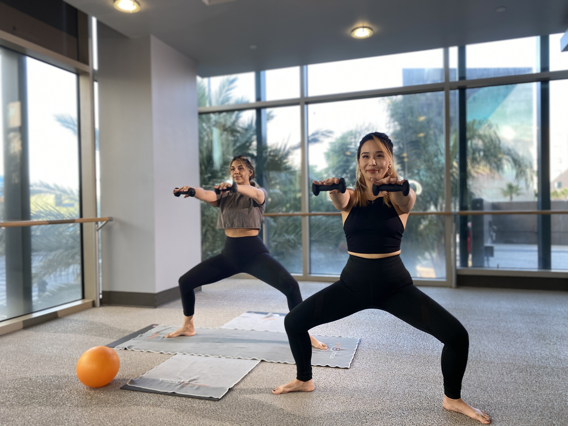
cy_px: 213
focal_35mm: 26
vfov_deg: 53.1
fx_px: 427
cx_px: 284
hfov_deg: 67.3
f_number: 1.8
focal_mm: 4.25
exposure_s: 1/120
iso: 40
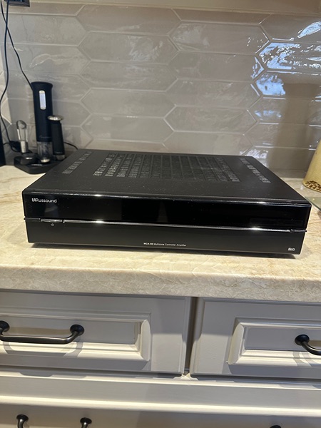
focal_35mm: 24
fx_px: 297
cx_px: 160
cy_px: 214
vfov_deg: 71.6
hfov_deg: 56.8
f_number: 1.78
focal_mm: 6.86
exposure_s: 1/60
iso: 250
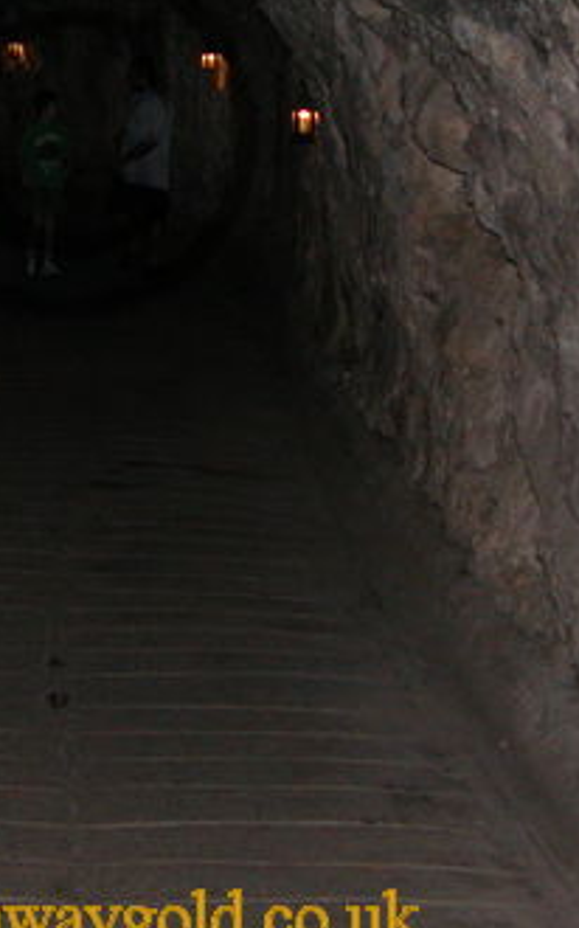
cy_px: 135
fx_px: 2274
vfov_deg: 22.6
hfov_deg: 14.4
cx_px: 67
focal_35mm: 90
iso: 200
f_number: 2.8
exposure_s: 1/60
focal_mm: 8.9
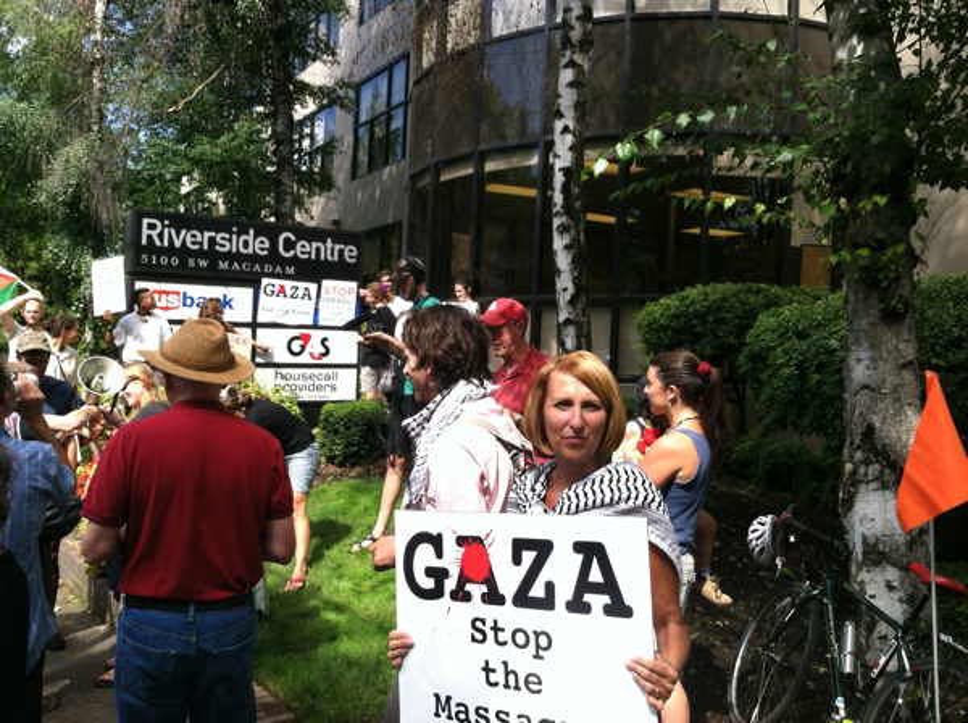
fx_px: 977
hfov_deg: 52.7
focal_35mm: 35
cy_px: 362
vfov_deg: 40.6
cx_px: 484
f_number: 2.8
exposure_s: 1/316
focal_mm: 3.85
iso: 80
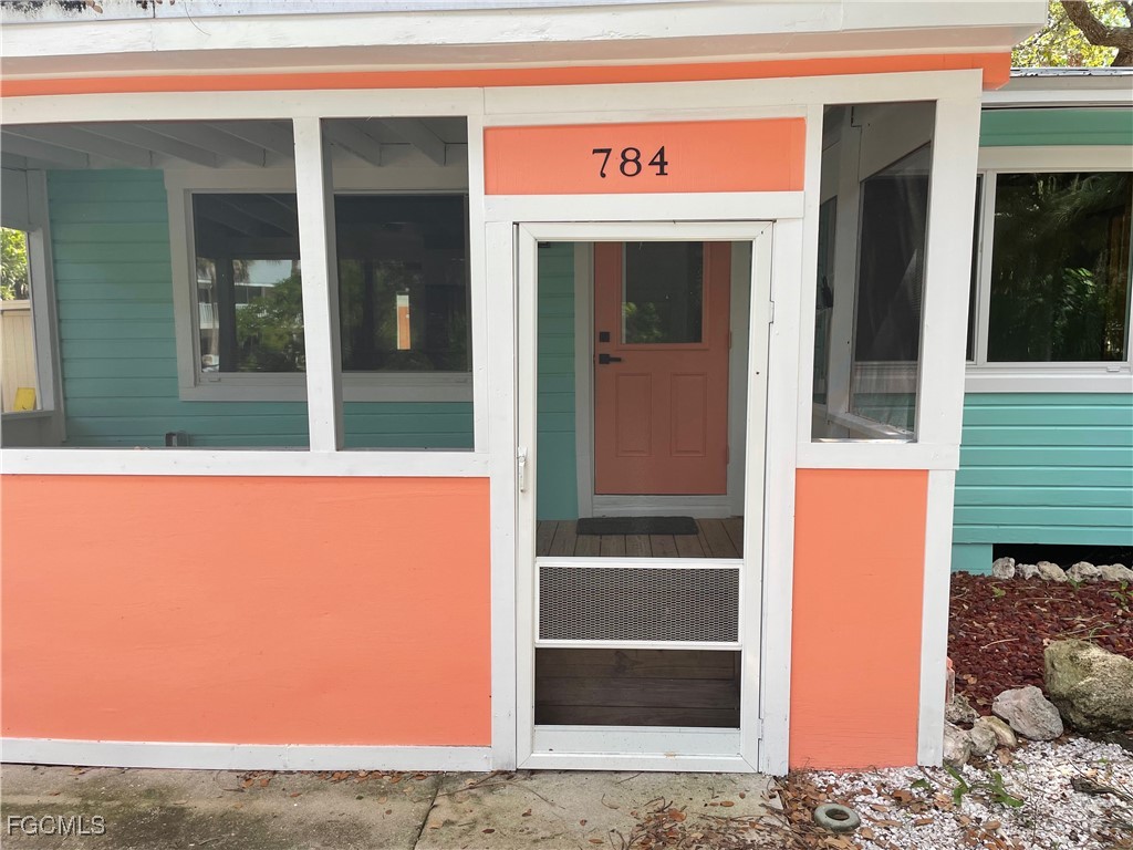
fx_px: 851
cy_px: 425
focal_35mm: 26
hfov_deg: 67.3
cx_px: 566
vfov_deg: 53.1
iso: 32
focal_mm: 4.2
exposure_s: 1/335
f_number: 1.6
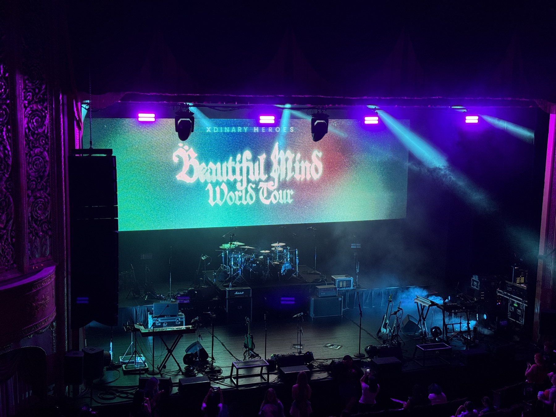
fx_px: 771
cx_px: 278
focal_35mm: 48
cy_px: 208
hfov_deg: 39.7
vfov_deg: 30.3
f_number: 1.78
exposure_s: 1/109
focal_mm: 6.76
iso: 80
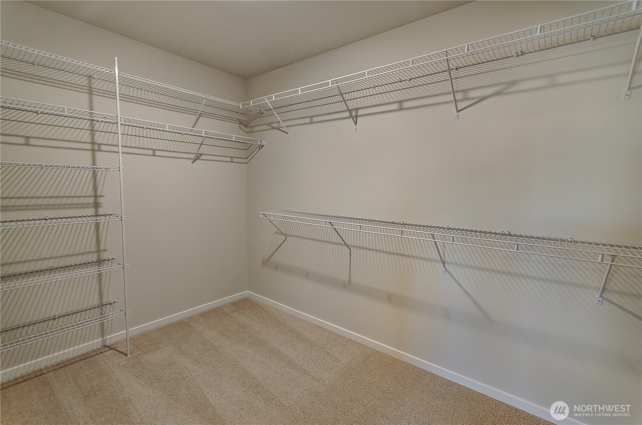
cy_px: 212
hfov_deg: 100.5
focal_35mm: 15
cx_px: 321
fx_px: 267
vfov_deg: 77.1
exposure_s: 1/20
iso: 160
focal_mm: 10
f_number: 4
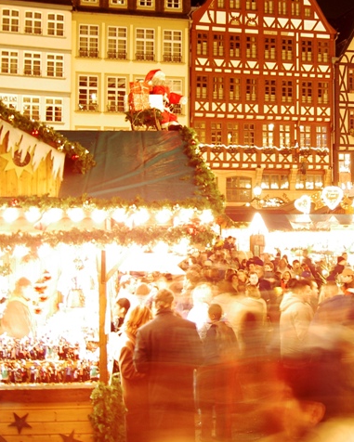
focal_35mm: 64
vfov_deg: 29.6
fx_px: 838
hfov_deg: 23.7
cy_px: 202
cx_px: 254
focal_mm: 8
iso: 50
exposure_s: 1.6
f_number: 2.8
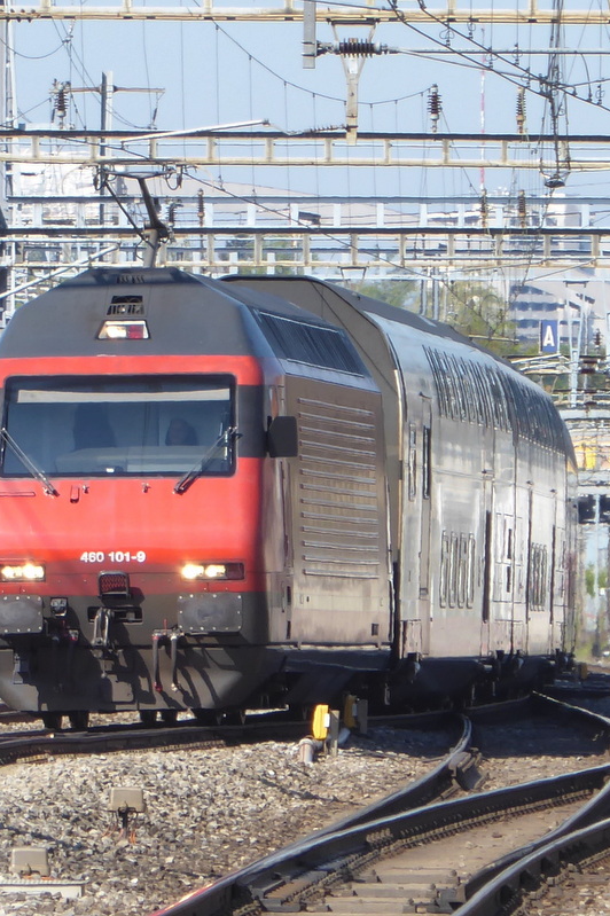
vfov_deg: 4.0
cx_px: 183
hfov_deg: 2.6
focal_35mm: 521
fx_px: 13253
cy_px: 416
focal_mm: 53.8
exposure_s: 1/160
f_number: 5.8
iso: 80
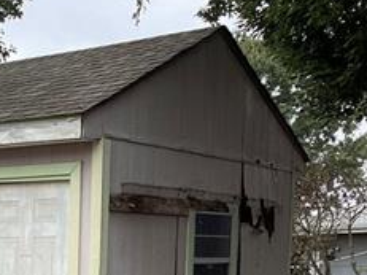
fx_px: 911
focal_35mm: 86
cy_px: 362
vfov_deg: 16.2
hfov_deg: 21.2
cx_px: -76
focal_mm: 3.3
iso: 25
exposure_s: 1/208
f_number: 2.4
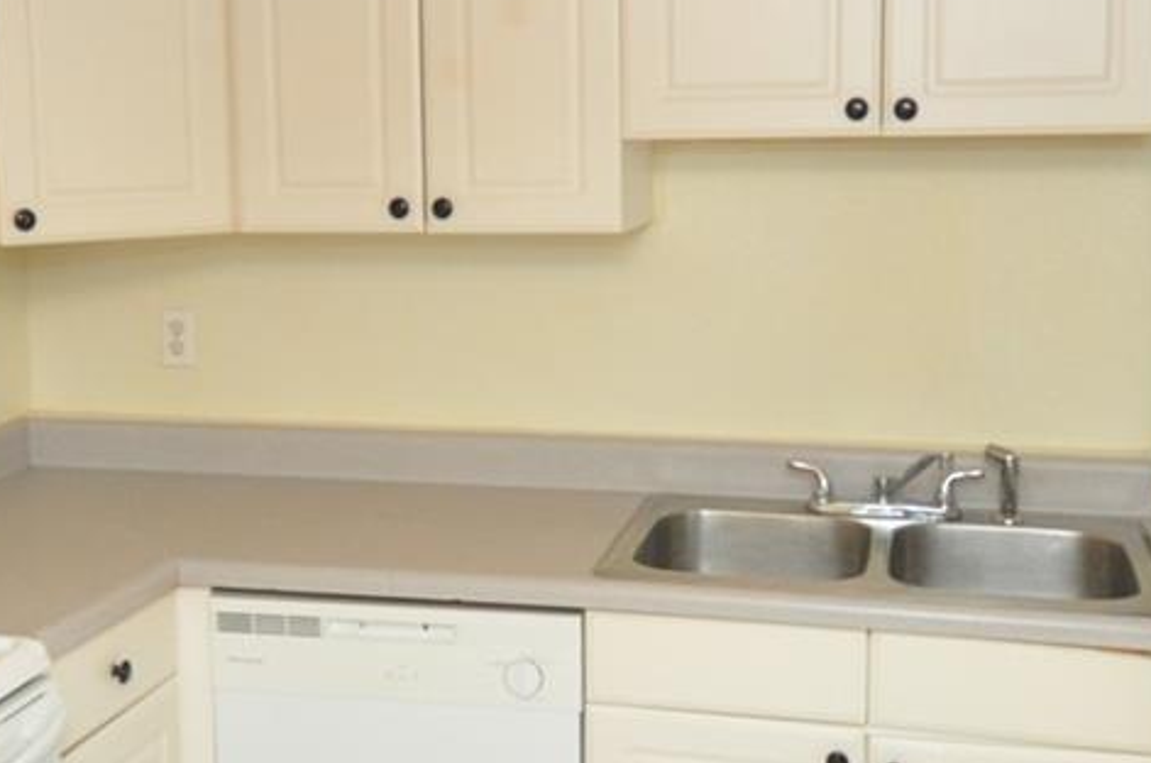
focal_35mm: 51
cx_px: 477
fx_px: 1627
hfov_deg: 38.8
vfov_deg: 26.3
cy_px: 320
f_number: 4
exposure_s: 1/60
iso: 800
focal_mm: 10
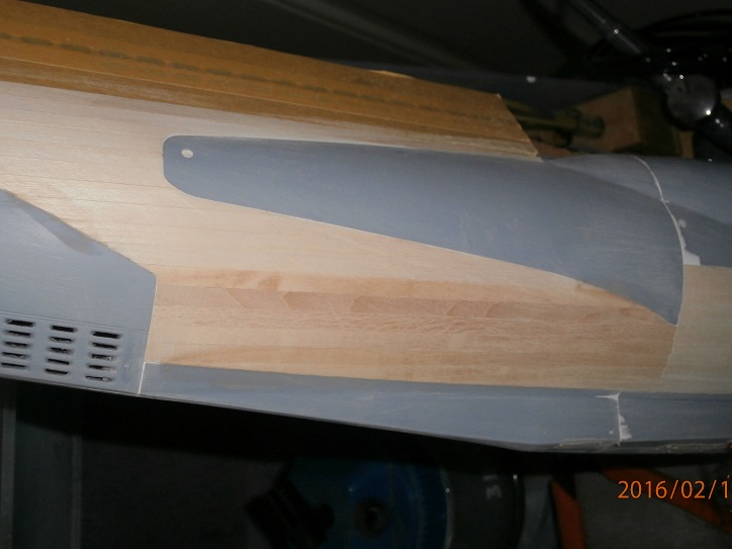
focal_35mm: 42
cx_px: 385
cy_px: 250
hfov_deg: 44.8
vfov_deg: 34.3
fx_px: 888
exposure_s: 1/40
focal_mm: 6.67
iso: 200
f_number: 3.9
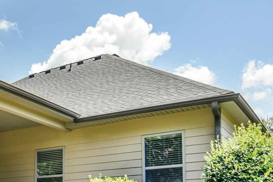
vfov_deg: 24.7
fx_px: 391
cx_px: -15
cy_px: 191
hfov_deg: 34.2
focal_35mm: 52
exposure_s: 1/1000
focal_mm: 11
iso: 160
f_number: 2.8
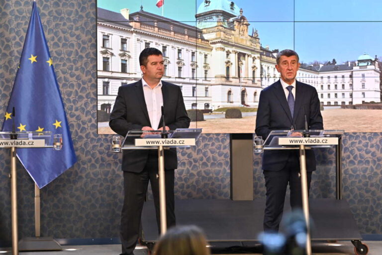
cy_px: 128
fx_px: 1432
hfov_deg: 15.2
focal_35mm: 135
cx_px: 191
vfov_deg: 10.2
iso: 800
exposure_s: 1/60
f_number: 4
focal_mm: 135
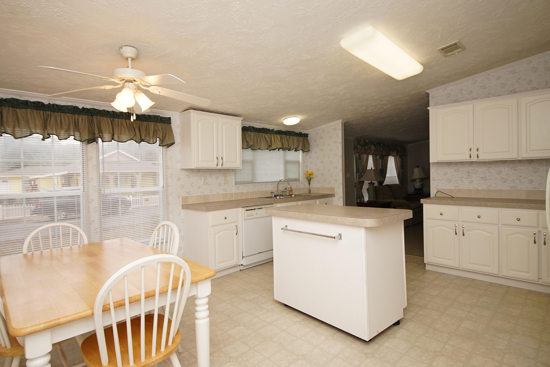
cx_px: 275
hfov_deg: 90.0
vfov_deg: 67.4
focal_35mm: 18
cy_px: 184
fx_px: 275
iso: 250
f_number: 4.5
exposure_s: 1/60
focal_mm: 12
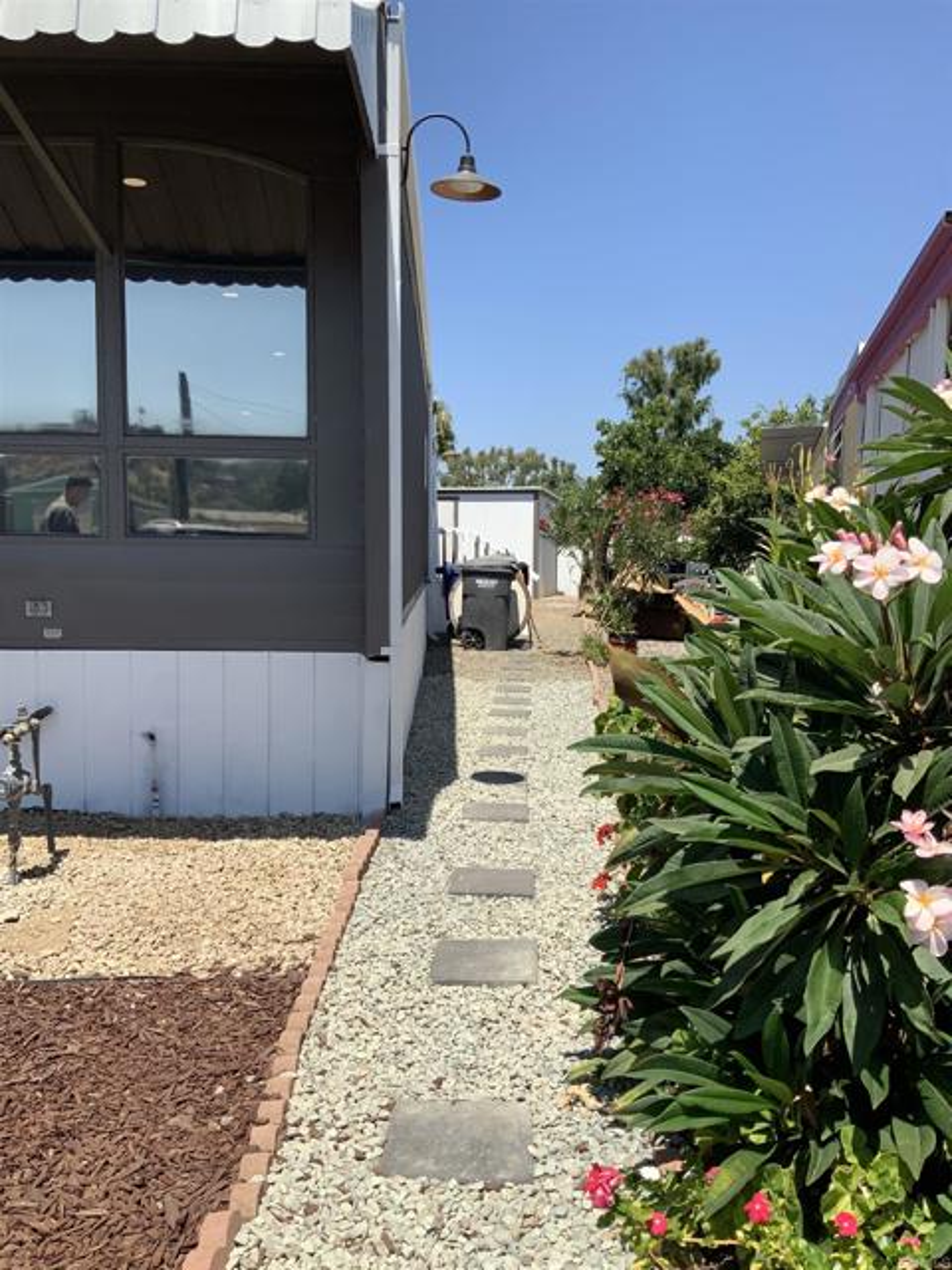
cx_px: 476
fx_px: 1063
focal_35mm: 29
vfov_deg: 61.7
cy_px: 635
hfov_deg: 48.2
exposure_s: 1/2320
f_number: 1.8
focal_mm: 3
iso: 16
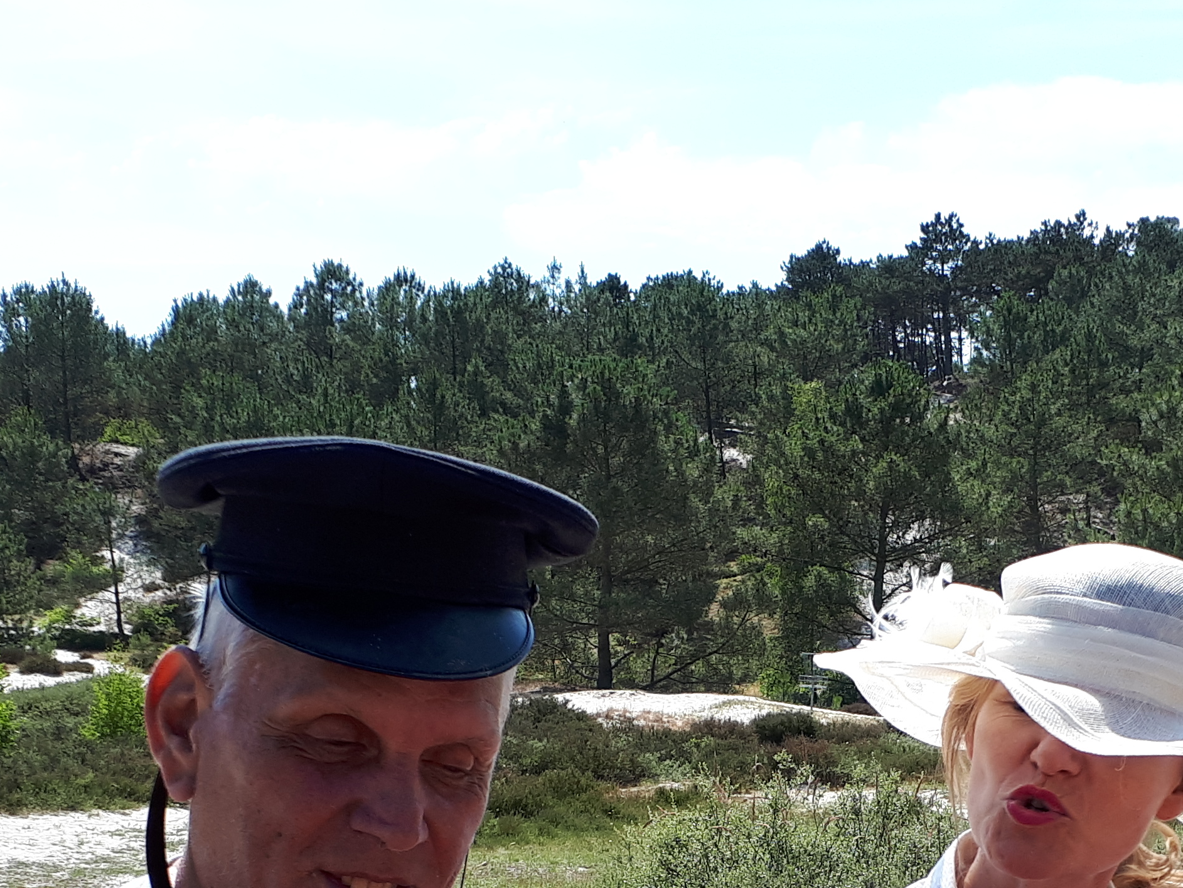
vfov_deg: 21.4
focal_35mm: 66
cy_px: 908
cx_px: 842
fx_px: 2256
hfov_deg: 29.1
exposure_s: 1/970
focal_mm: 3.6
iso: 40
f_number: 1.9
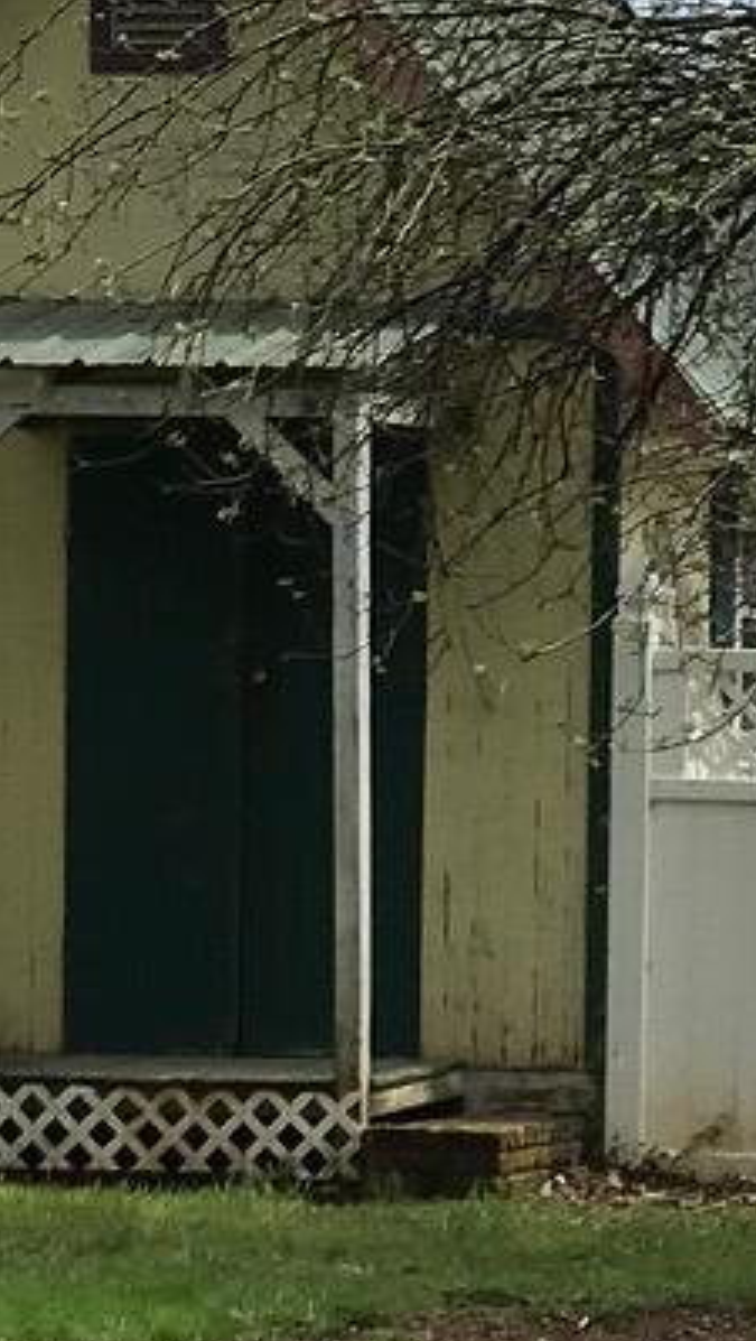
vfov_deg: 13.8
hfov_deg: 7.7
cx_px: 1176
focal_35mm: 154
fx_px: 5478
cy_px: 1217
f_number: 1.8
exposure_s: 1/1880
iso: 20
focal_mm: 3.99
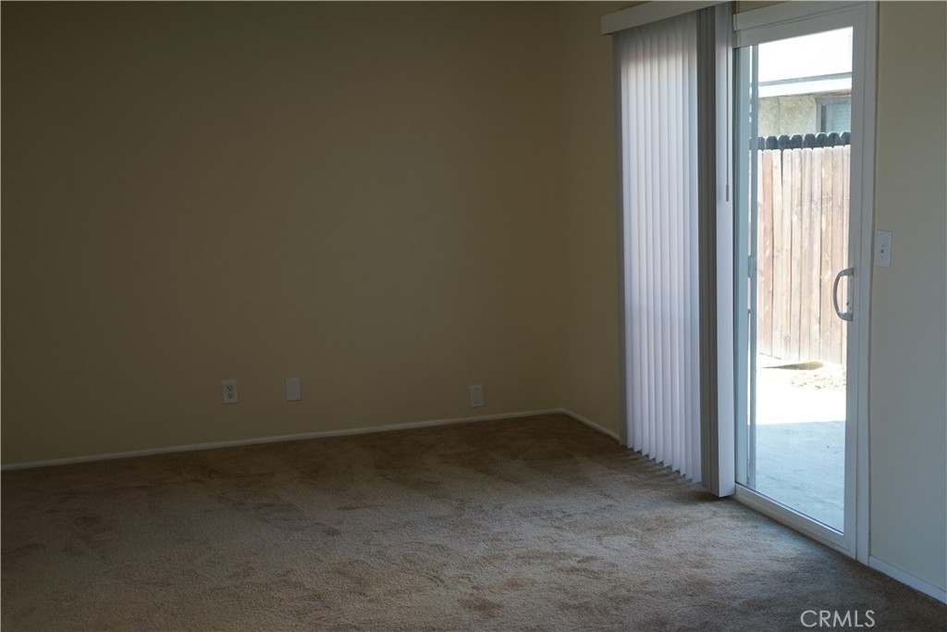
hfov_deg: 45.4
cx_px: 474
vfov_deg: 31.2
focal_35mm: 43
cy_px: 316
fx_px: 1131
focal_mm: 43
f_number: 4.5
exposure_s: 1/160
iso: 500
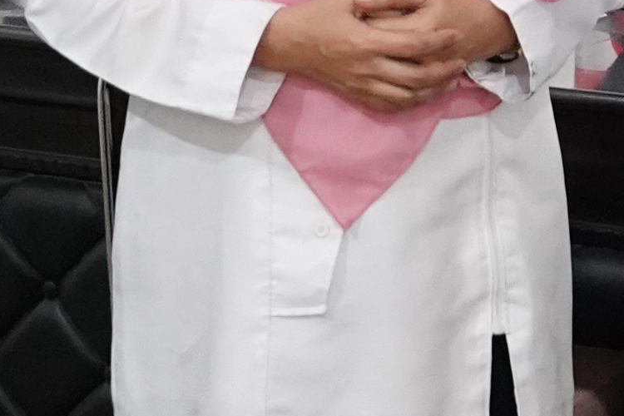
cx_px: 963
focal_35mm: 189
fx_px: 3276
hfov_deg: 10.5
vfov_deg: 7.2
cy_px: -210
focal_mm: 24
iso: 4000
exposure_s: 1/80
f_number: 4
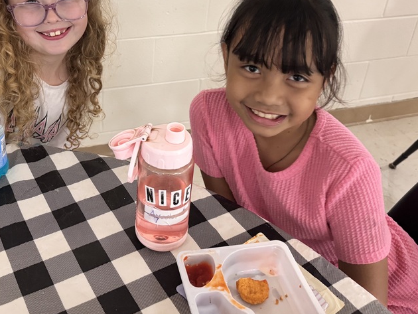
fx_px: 471
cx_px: 145
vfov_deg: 35.7
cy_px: 66
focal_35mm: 39
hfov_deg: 47.2
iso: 500
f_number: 1.78
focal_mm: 6.76
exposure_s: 1/60
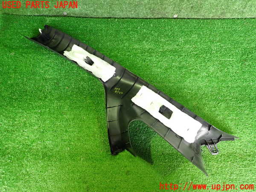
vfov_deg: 54.9
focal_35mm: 25
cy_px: 96
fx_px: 185
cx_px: 128
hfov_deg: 69.4
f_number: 2
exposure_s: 1/30
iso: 400
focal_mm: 4.5
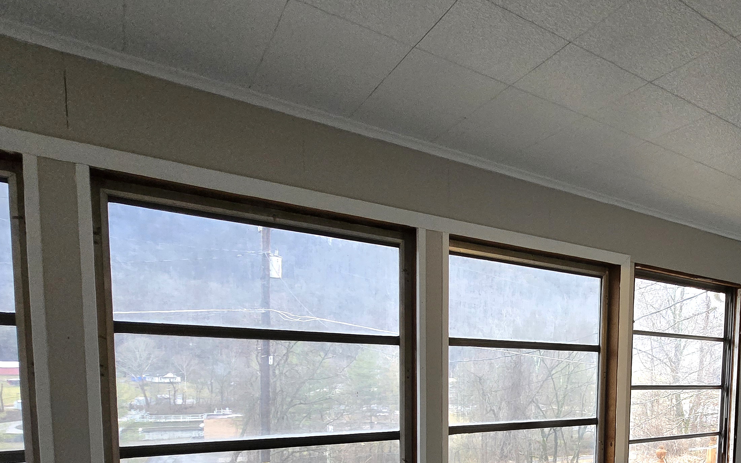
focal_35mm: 25
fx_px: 505
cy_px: 416
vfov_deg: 44.8
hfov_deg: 66.0
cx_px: 592
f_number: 2.2
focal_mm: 2.2
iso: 800
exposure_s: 1/60.2
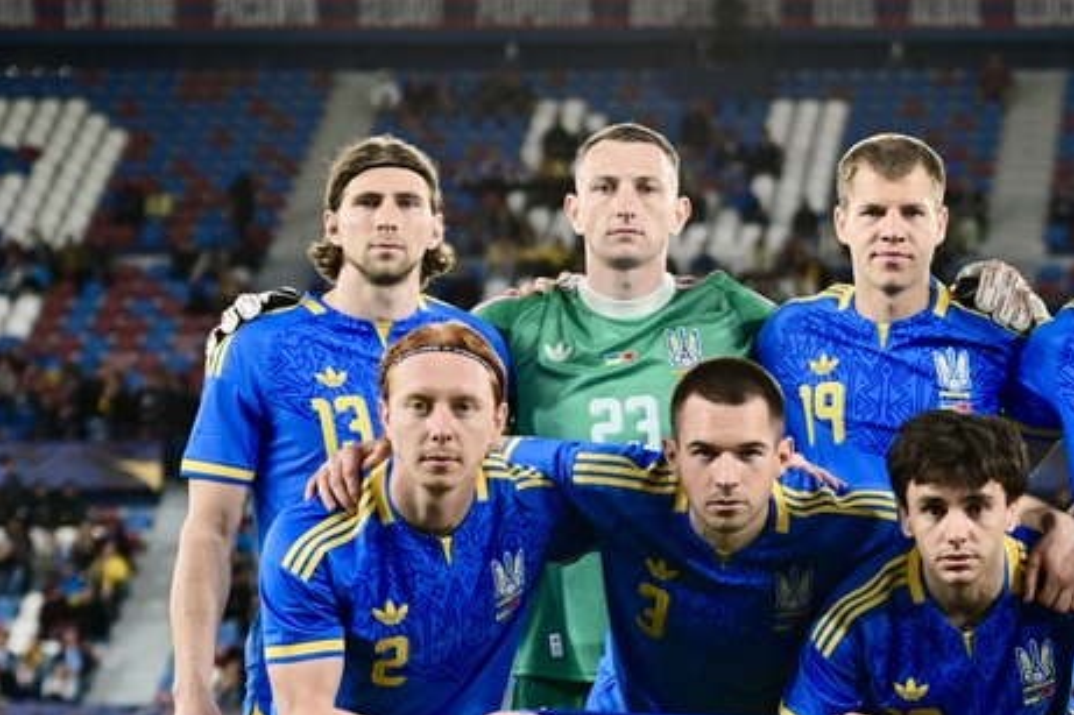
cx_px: 1051
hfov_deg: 13.3
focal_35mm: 152
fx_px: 4533
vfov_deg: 9.0
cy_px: 677
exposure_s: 1/1000
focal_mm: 70
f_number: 3.5
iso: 1600
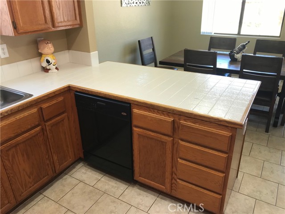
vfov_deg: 49.7
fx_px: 231
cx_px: 142
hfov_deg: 63.4
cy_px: 107
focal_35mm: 28
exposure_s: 1/40
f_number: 1.8
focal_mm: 3.99
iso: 25
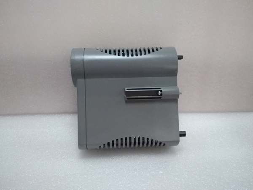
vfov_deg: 51.4
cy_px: 95
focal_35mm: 27
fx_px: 197
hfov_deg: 65.3
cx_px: 126
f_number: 2
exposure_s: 1/33
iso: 805
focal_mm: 3.79
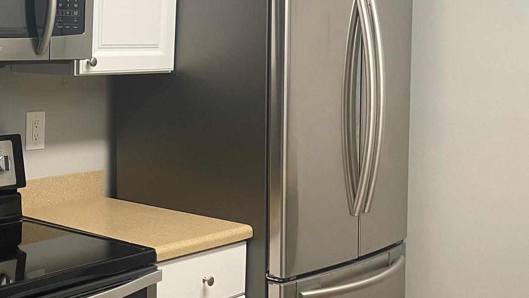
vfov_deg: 21.4
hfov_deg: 34.2
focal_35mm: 56
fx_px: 786
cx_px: 10
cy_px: 126
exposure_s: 1/60
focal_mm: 4.2
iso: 125
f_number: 1.6
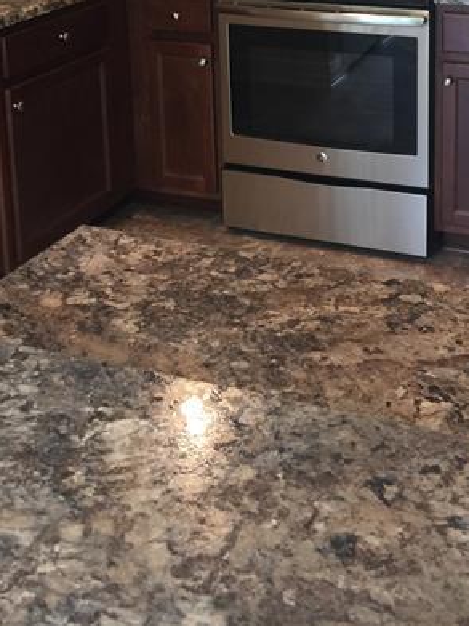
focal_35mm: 57
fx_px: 1030
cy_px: 24
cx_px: 306
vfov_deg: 31.6
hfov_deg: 25.5
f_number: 2.2
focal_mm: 4.15
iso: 50
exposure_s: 1/15
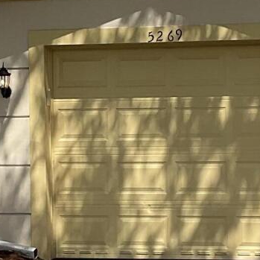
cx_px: 85
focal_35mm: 147
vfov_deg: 11.9
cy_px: 103
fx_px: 1249
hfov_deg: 11.9
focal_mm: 3
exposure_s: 1/1730
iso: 16
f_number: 1.8
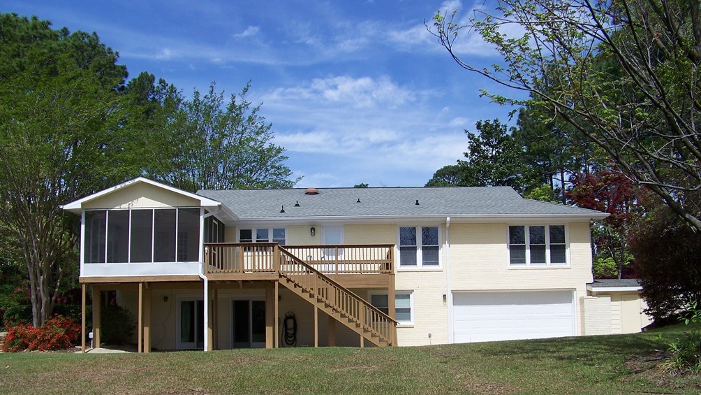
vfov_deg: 29.5
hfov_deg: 50.5
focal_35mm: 40
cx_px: 344
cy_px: 258
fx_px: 744
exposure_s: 1/640
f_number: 4
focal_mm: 5.85
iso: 64
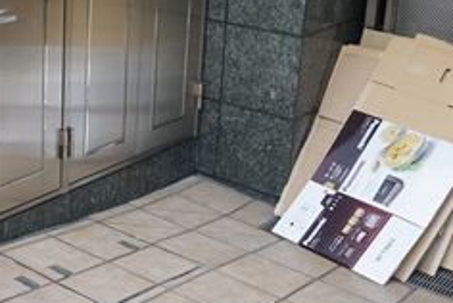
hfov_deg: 29.8
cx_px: 60
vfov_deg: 20.8
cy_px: 64
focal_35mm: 65
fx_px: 819
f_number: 4
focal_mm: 16
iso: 400
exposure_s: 1/160
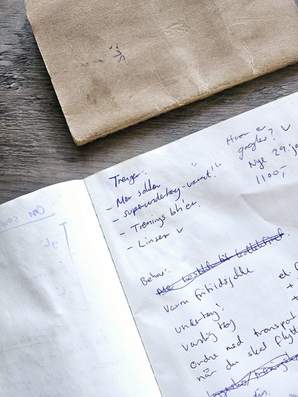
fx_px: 264
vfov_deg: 73.9
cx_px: 149
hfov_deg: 58.9
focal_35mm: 23
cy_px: 198
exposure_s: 1/182
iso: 200
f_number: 1.8
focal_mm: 5.4
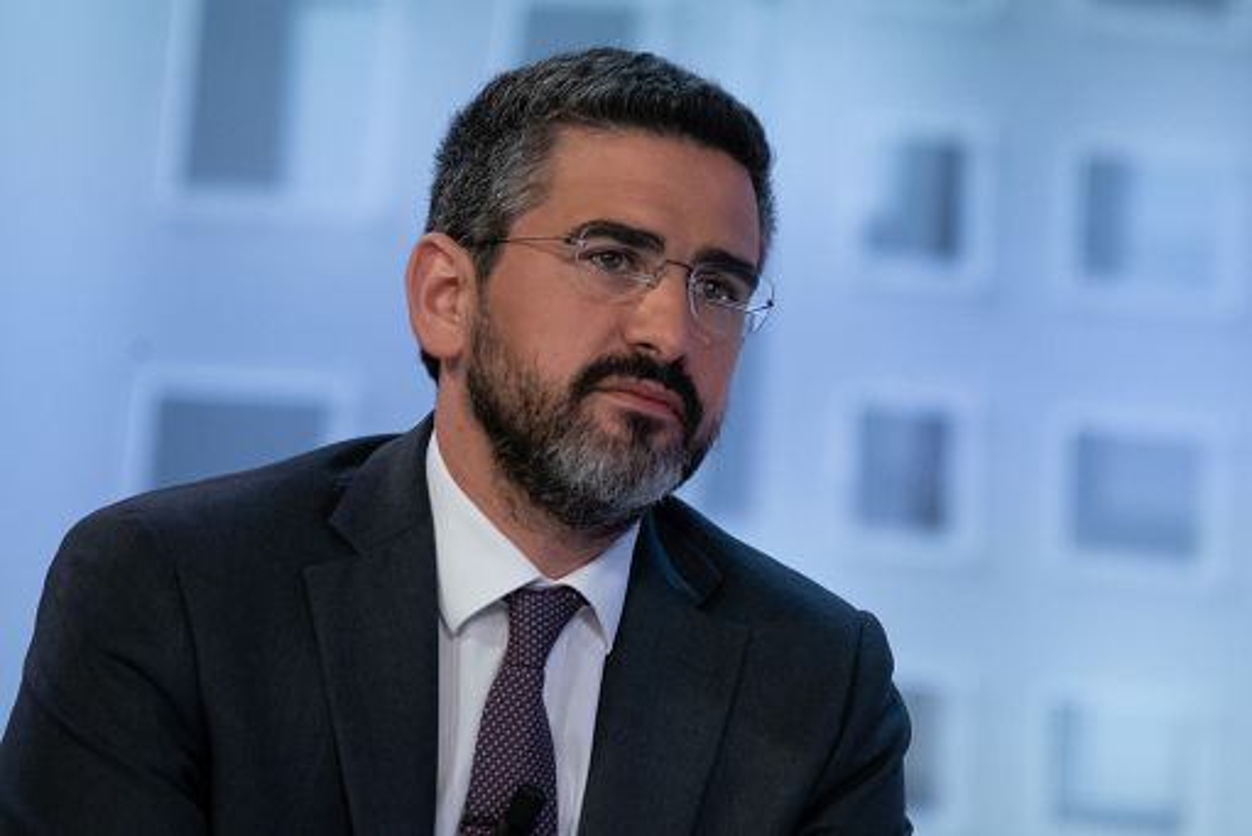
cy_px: 418
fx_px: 13914
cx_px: 626
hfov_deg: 5.2
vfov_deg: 3.4
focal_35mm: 400
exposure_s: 1/200
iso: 4000
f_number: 5.6
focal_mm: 400
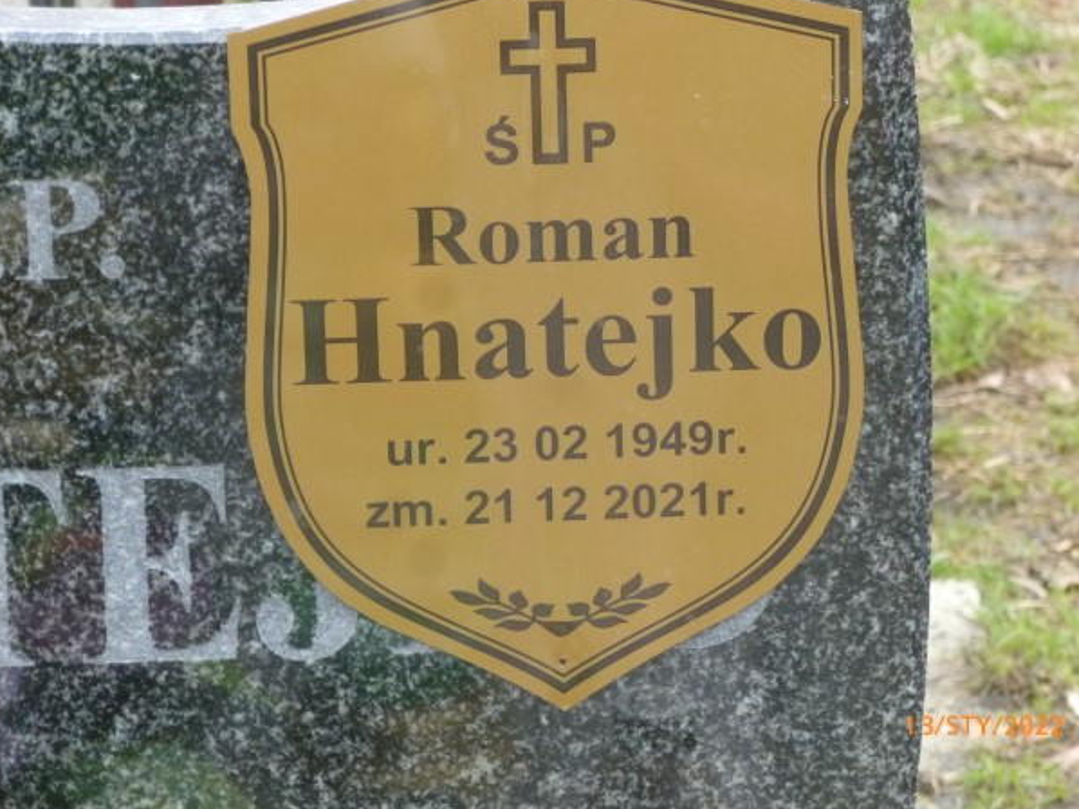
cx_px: 559
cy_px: 379
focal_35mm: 197
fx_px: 6138
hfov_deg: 10.0
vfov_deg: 7.5
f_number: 5.5
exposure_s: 1/80
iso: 400
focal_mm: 32.8
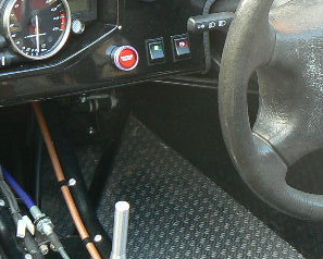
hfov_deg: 18.5
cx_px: 95
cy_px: 9
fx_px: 985
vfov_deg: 14.8
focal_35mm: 103
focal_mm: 6
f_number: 2.8
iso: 100
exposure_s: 1/30
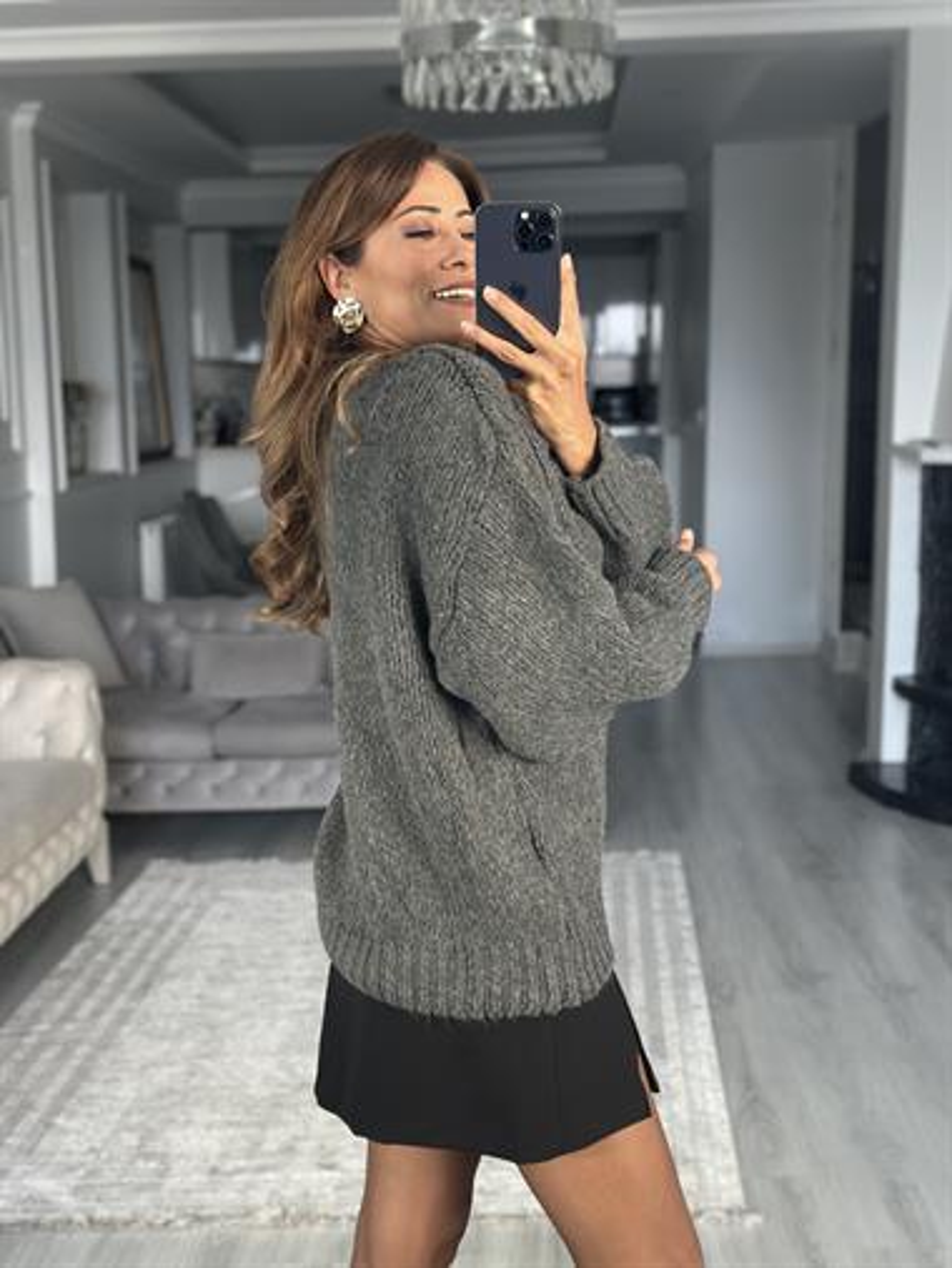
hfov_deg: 30.3
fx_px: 1759
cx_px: 476
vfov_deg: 39.6
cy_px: 634
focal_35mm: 48
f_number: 1.78
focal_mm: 6.86
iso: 125
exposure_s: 1/60
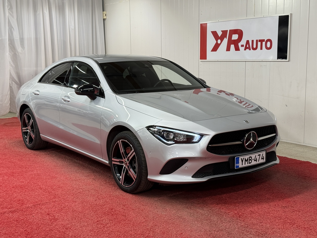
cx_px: 158
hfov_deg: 39.7
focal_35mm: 48
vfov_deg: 30.3
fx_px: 440
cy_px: 119
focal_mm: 6.76
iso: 80
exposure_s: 1/111
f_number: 1.78
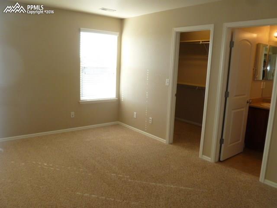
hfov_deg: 63.4
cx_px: 138
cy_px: 104
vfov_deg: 49.7
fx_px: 224
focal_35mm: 28
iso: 200
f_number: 3.3
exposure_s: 1/100
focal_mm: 5
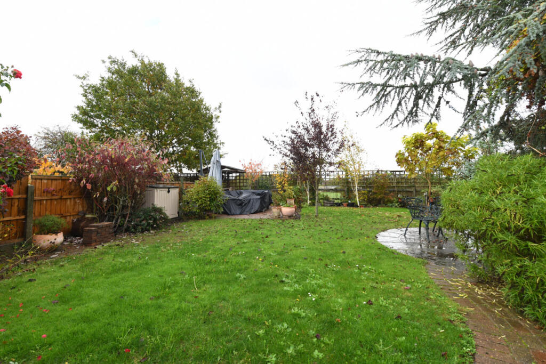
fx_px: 228
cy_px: 182
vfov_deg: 77.3
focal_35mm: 15
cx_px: 273
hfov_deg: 100.4
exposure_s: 1/250
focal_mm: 15
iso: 800
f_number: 10
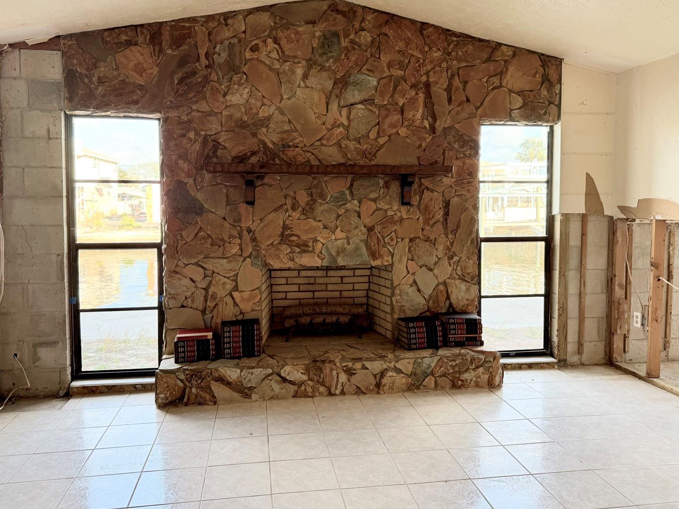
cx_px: 329
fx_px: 530
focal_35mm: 27
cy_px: 227
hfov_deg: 65.3
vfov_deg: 51.3
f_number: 1.78
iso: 80
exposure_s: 1/179
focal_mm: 6.76
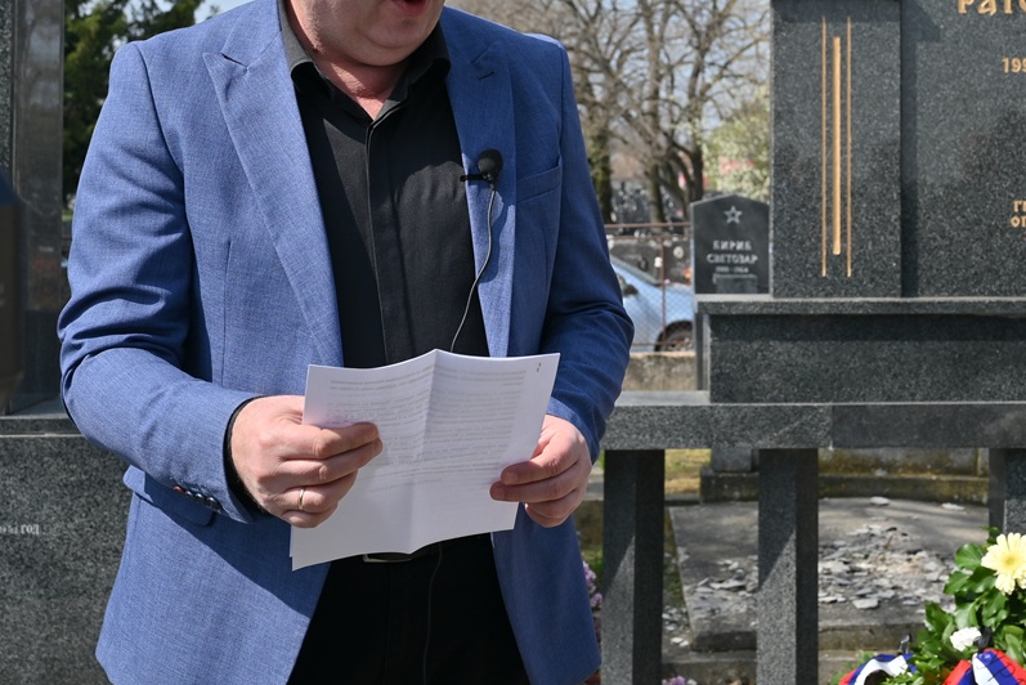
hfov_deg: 30.2
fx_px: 1882
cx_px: 726
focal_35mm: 66
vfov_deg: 20.4
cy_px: 134
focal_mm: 39
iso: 100
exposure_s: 1/400
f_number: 8
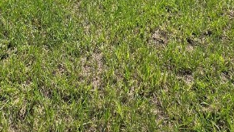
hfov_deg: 40.3
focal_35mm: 50
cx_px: 61
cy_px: -79
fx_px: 310
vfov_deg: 19.9
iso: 50
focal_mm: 2.2
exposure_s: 1/2812
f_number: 2.2
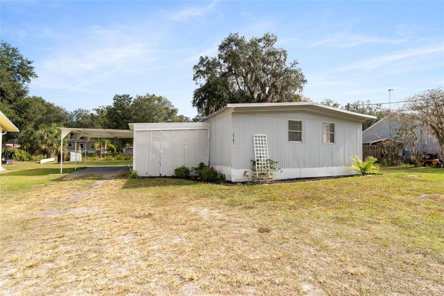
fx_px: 224
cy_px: 148
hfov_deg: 89.4
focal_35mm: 18
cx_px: 222
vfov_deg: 66.8
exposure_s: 1/320
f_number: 7.1
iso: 250
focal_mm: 18.2
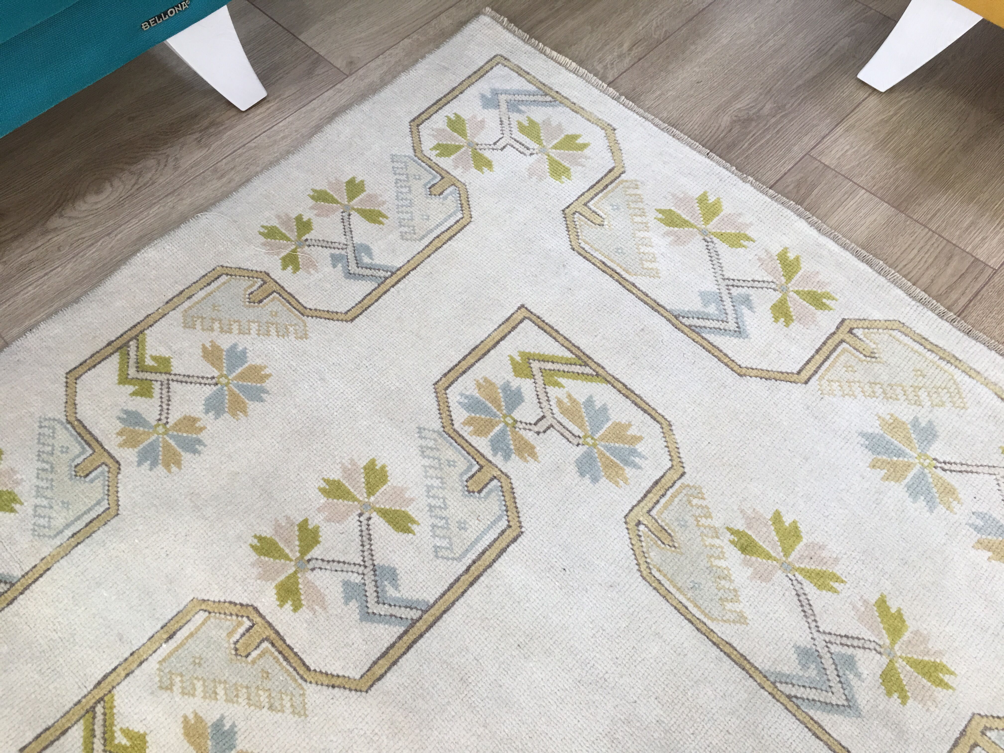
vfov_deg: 48.2
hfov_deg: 61.7
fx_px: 841
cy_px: 376
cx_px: 502
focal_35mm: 29
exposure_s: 1/30
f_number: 2.2
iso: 32
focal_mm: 4.15
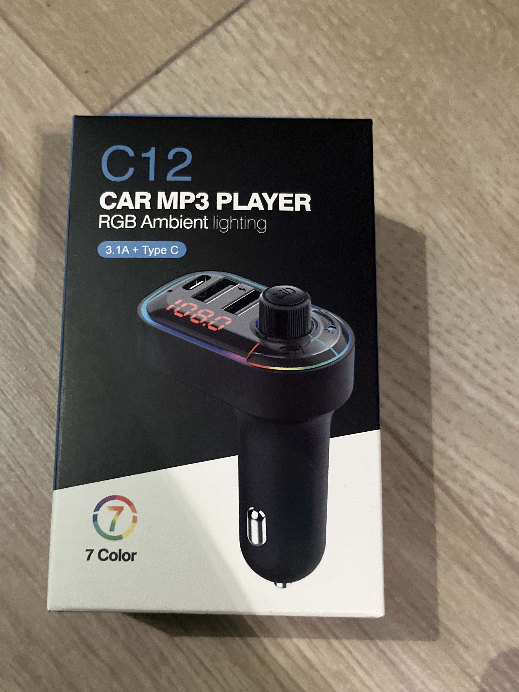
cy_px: 416
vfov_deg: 53.6
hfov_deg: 41.6
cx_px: 205
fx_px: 680
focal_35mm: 34
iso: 640
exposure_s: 1/33
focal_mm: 5.1
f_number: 1.6
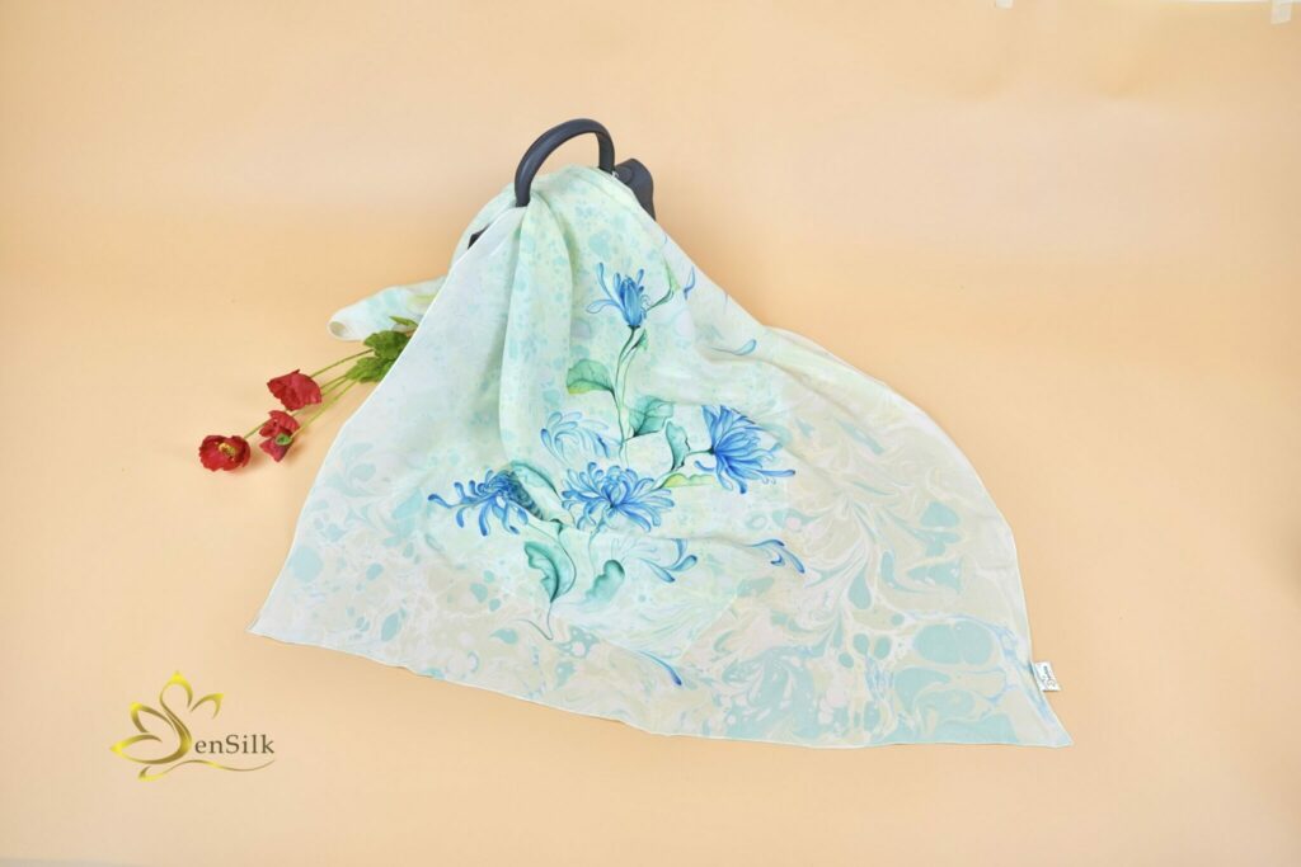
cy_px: 434
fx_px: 1229
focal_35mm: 34
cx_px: 650
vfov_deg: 38.9
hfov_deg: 55.8
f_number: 4
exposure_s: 1/400
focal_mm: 34
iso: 400
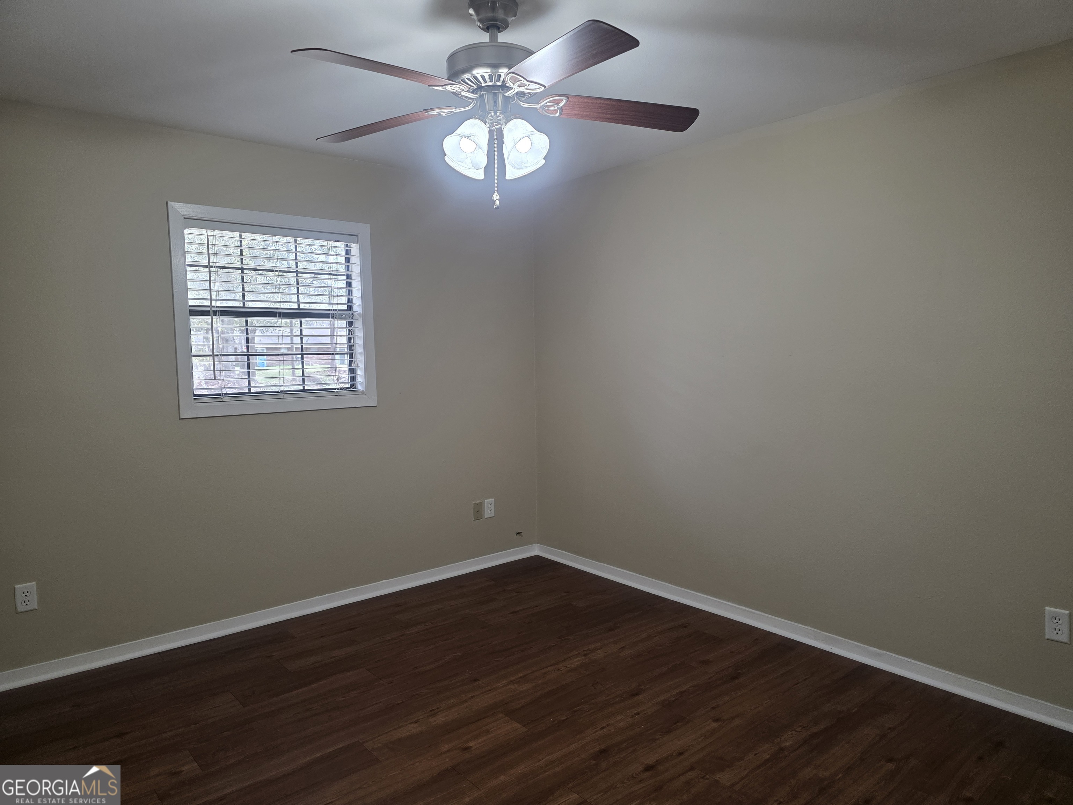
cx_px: 536
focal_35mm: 23
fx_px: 713
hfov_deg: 73.9
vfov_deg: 58.9
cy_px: 402
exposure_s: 1/120
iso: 250
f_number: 1.7
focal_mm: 6.3
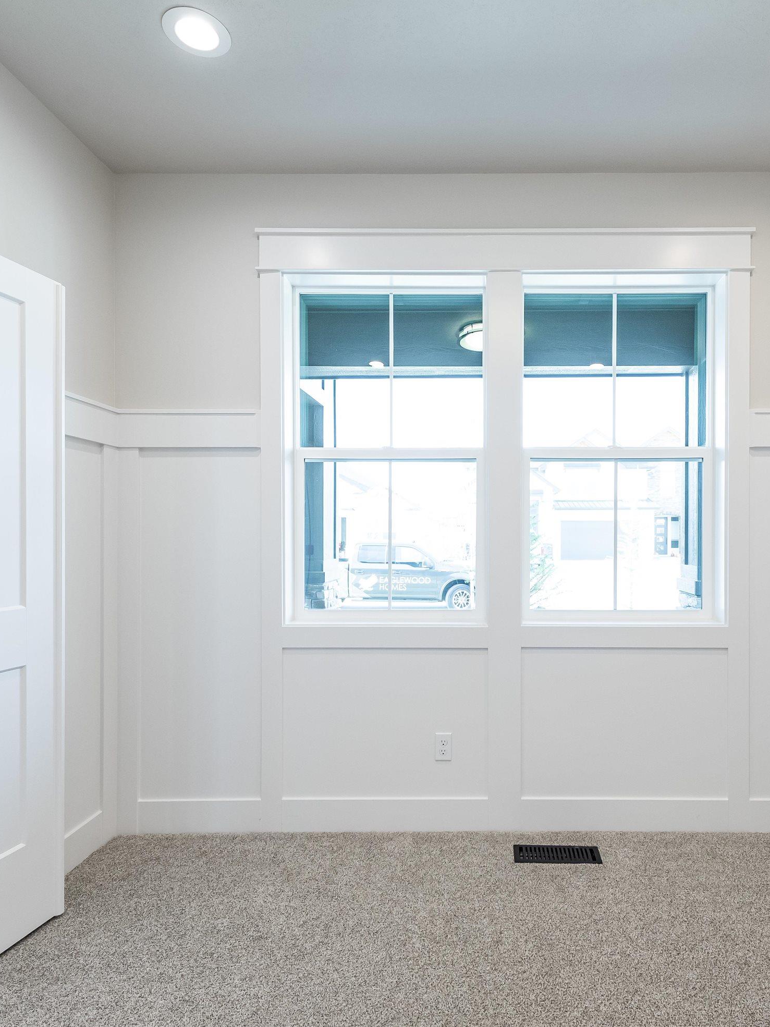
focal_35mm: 21
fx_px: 623
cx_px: 504
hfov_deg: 62.1
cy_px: 524
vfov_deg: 79.0
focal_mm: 14
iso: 800
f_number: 4.5
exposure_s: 1/100
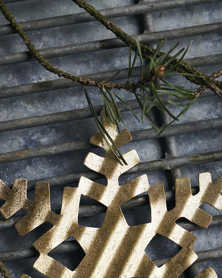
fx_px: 936
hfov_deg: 13.5
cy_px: 162
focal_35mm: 114
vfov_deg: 16.9
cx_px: 112
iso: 400
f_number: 8
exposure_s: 1/30
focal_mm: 100
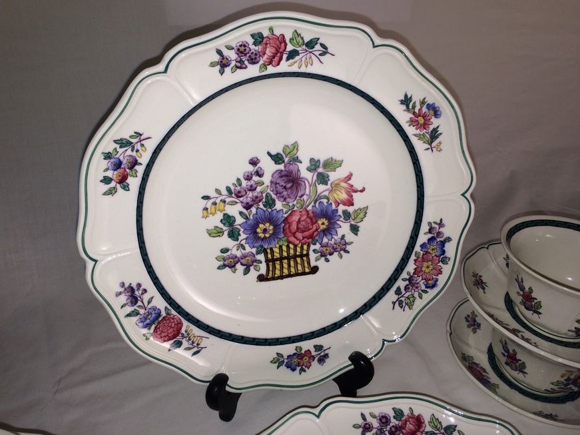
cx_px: 294
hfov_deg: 58.4
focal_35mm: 31
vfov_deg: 45.4
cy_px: 214
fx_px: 519
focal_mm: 4.12
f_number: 2.2
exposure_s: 1/104
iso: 32
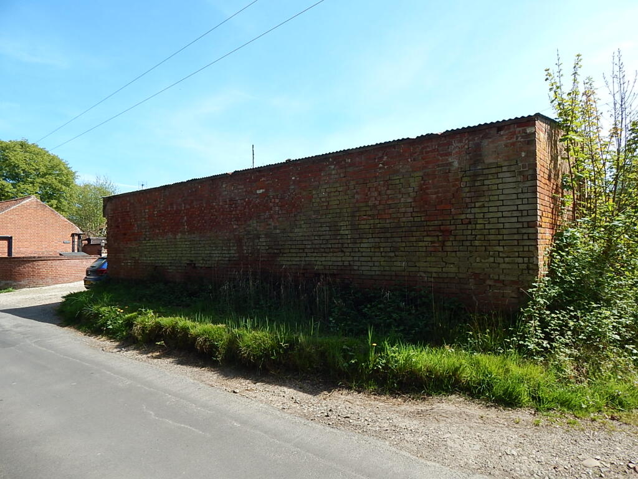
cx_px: 319
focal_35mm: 22
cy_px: 240
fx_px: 405
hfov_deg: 76.4
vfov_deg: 61.1
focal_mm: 4
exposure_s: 1/800
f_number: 3
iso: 125
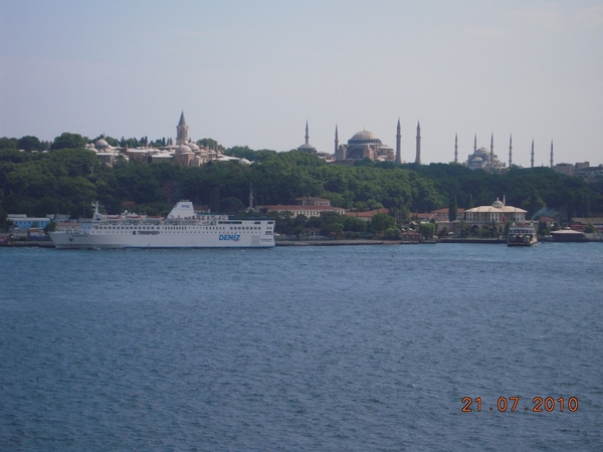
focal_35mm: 112
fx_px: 1951
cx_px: 302
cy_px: 226
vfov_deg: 13.2
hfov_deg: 17.6
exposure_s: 1/500
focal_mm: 20
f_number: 5.8
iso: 100
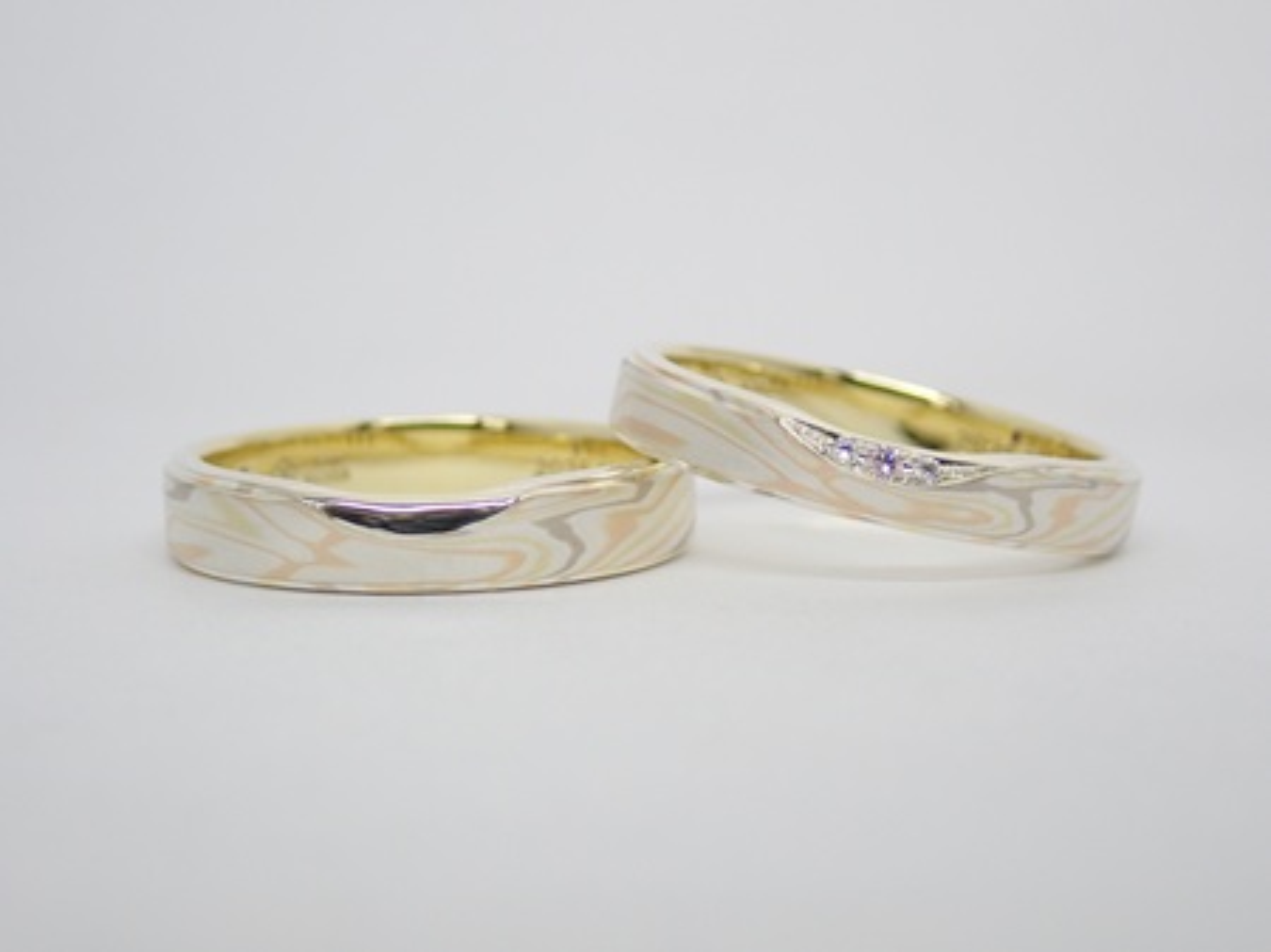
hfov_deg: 25.3
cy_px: 476
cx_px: 636
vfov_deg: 19.1
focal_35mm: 77
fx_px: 2826
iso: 200
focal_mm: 13.65
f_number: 4.1
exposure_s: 1/125
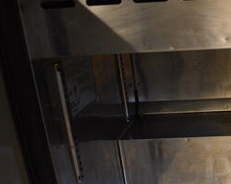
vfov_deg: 23.4
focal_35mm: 63
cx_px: 247
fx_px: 430
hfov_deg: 27.7
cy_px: 173
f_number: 3.5
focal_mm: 18
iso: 2200
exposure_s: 1/30
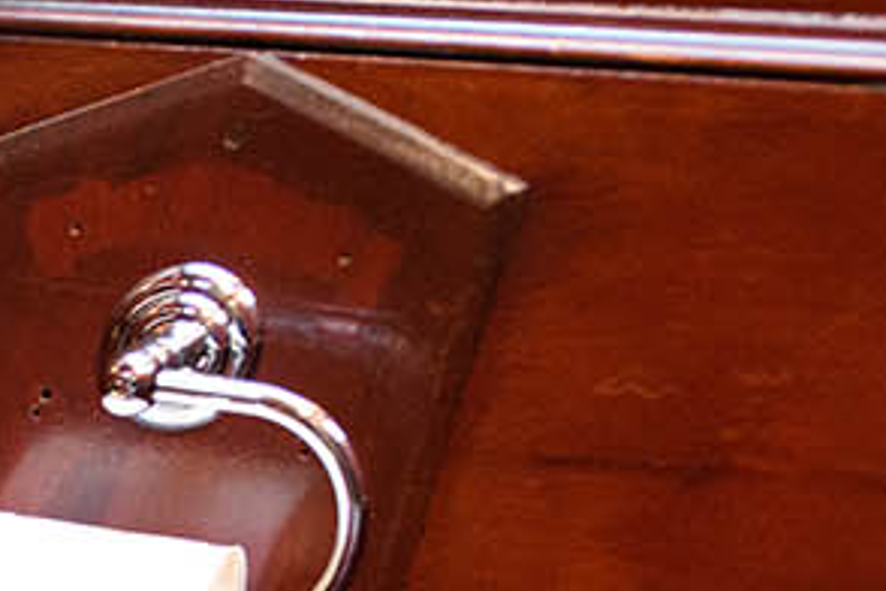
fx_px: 2387
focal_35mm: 97
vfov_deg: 11.8
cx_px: -883
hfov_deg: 16.2
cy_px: 1375
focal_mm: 19
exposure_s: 1/50
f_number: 3.5
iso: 3200
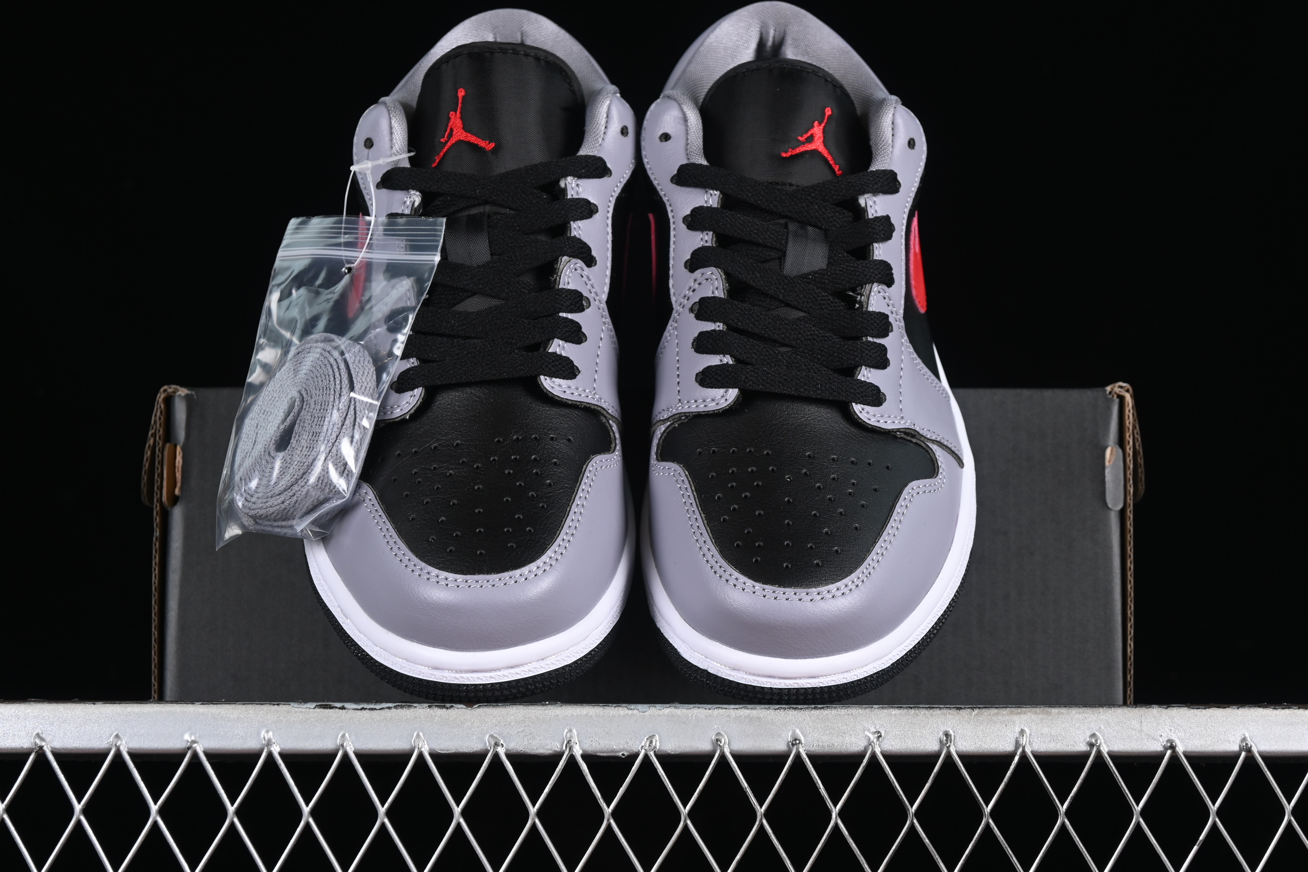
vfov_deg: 18.2
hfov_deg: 27.0
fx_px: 2725
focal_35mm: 75
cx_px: 654
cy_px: 436
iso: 160
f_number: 6.3
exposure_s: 1/60
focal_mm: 50
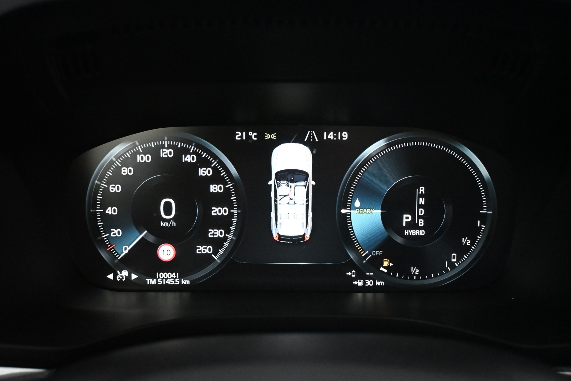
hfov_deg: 57.2
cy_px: 190
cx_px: 286
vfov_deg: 40.0
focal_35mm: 33
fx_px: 523
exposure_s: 1/60
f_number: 4
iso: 5000
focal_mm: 22
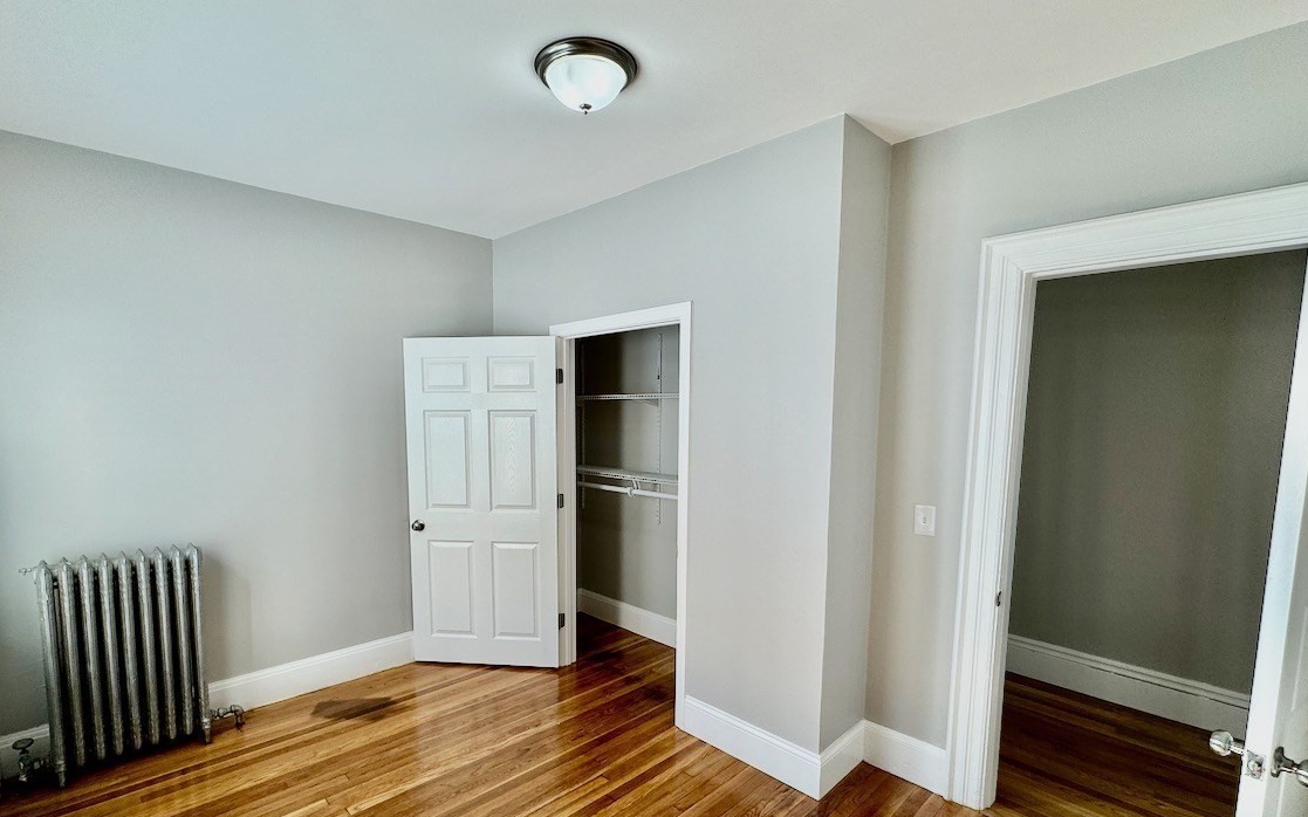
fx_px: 606
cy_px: 473
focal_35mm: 17
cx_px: 610
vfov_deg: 67.6
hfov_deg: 94.2
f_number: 2.2
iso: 64
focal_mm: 2.22
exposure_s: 1/120
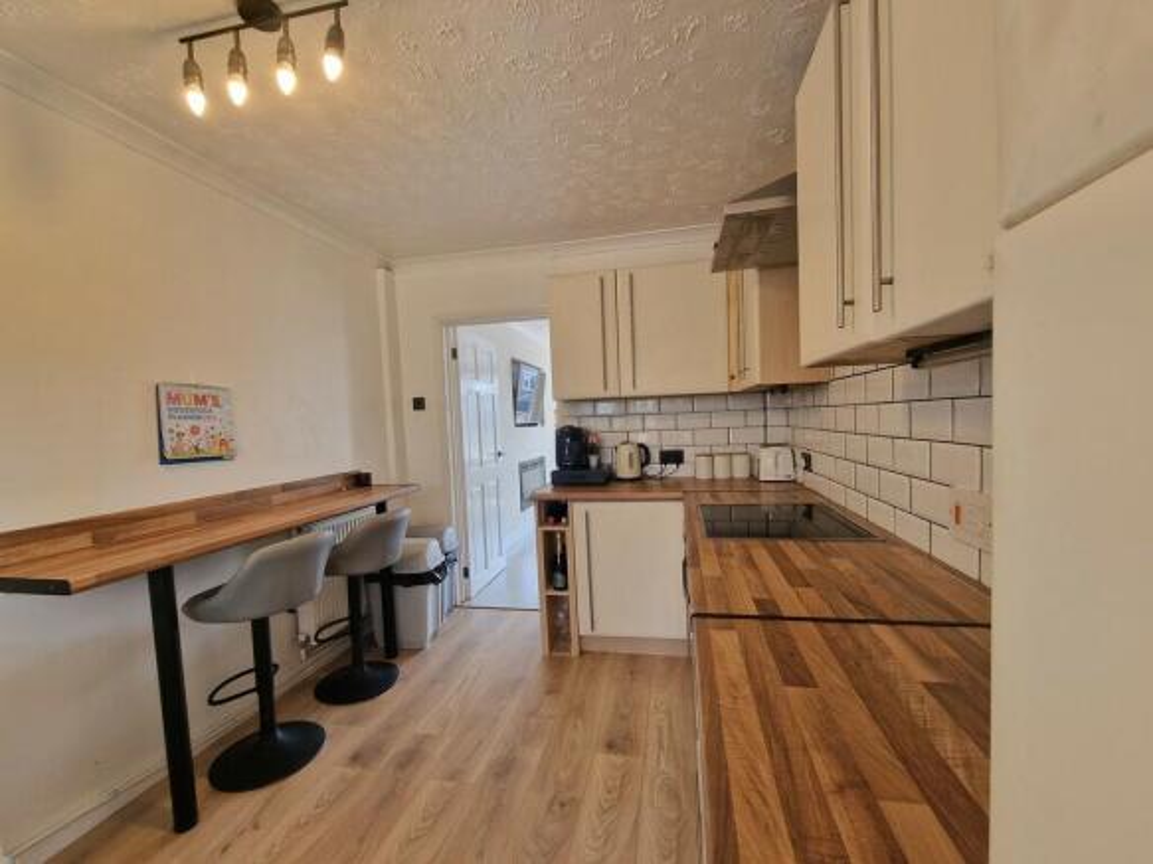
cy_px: 432
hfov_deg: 106.2
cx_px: 576
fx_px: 433
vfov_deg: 89.9
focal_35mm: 13
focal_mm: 2.2
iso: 64
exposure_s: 1/50
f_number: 2.2
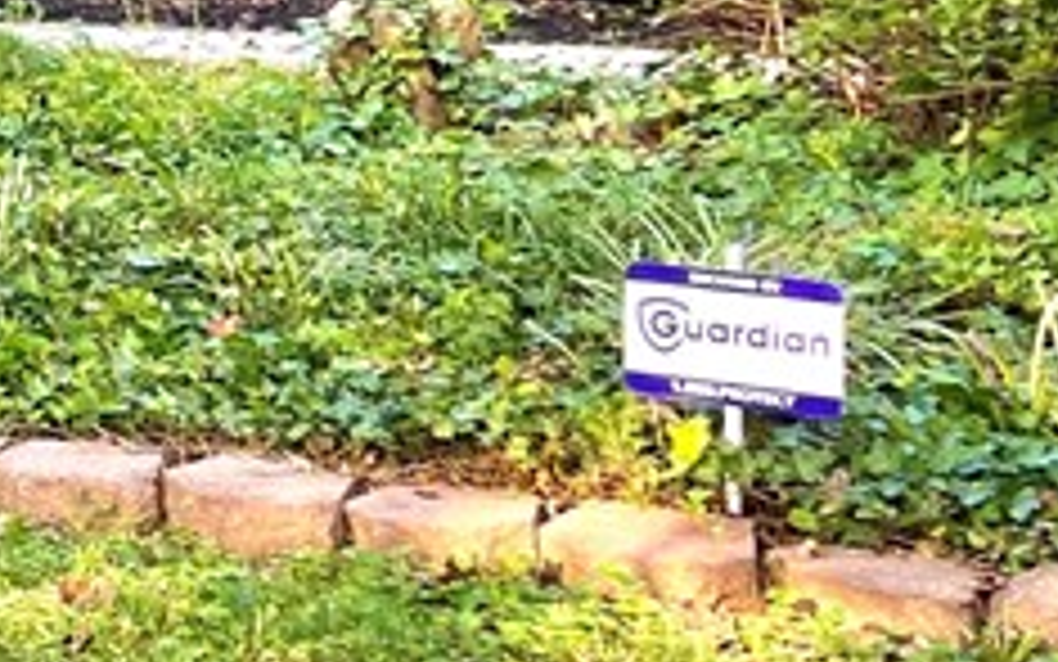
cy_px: -446
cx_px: -887
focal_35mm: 120
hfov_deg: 15.0
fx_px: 3461
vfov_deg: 10.4
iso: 40
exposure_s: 1/121
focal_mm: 5.1
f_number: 1.6
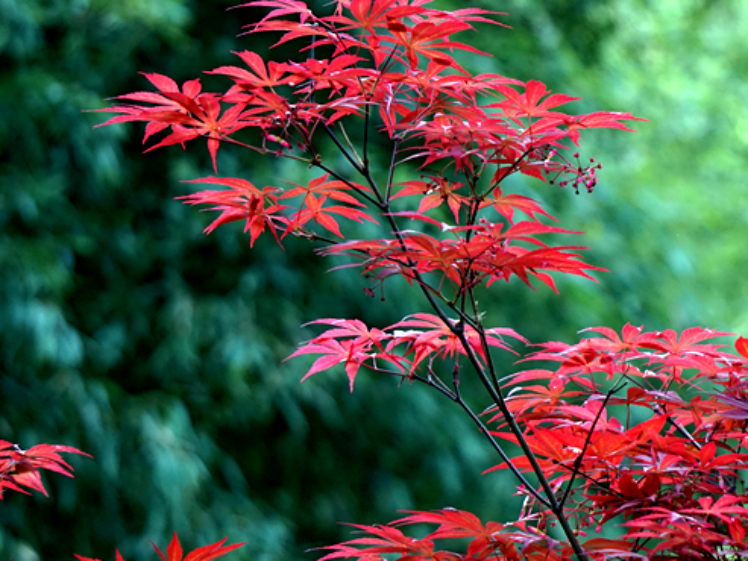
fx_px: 5507
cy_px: 321
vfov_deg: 5.8
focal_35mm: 255
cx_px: 498
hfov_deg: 7.8
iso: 640
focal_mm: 109
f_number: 5.6
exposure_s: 1/200
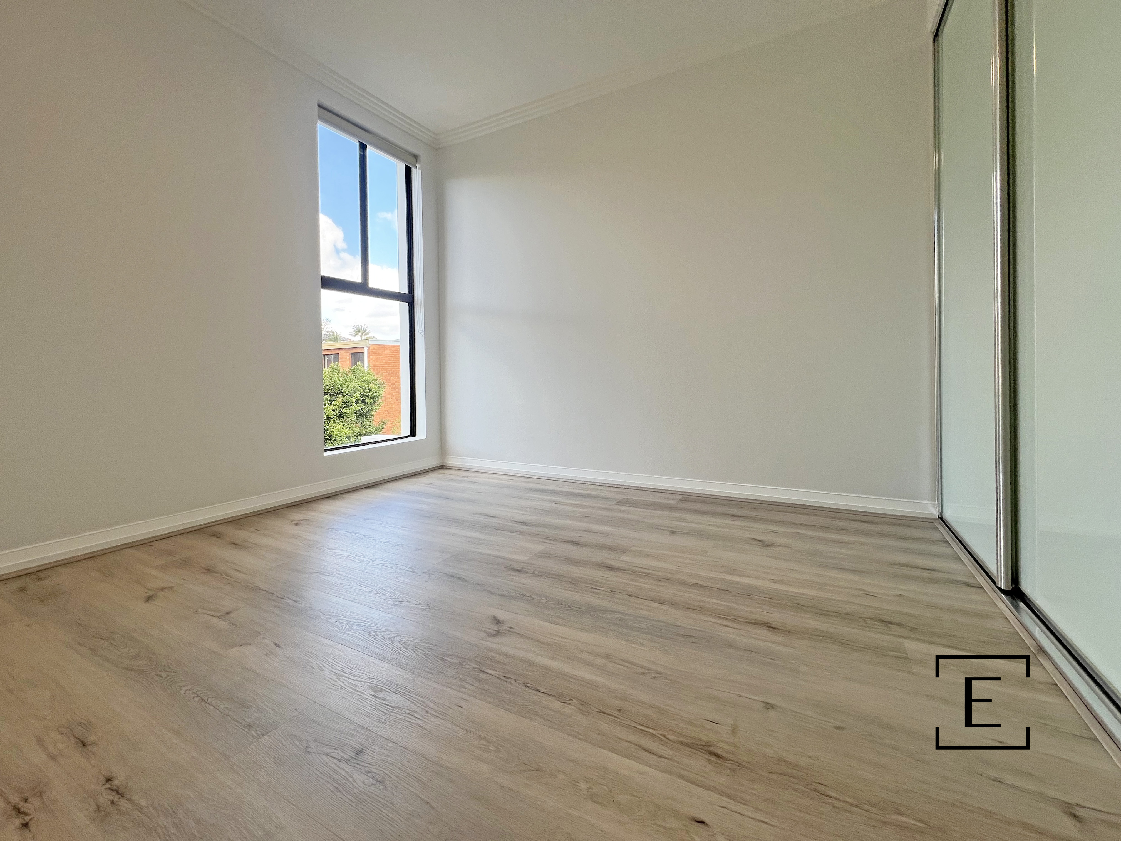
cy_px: 420
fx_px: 421
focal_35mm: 13
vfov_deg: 89.9
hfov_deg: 106.2
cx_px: 560
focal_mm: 1.57
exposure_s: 1/139
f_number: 1.8
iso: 32
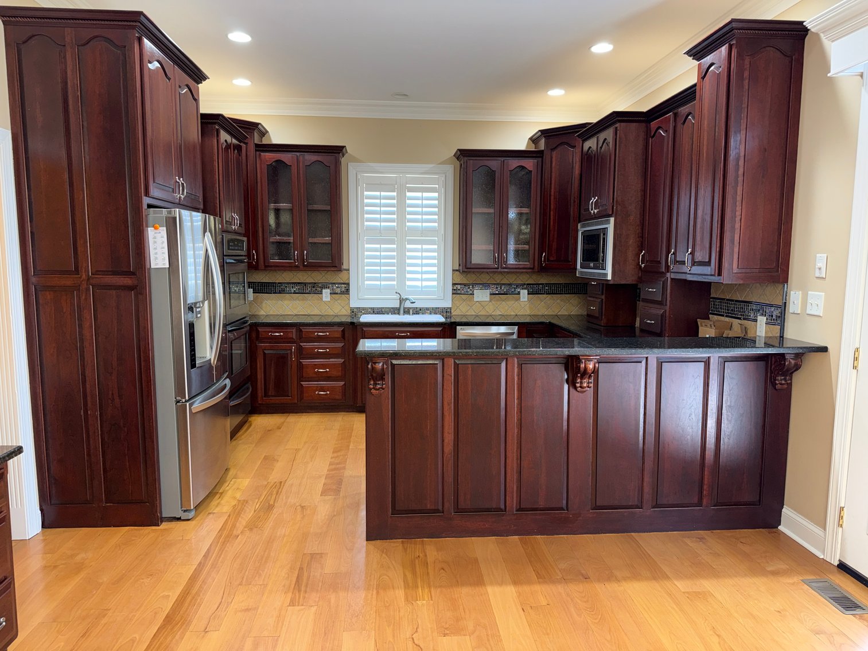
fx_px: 602
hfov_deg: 71.6
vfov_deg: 56.8
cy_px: 326
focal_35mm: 24
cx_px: 434
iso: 80
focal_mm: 6.76
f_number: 1.78
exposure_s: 1/18
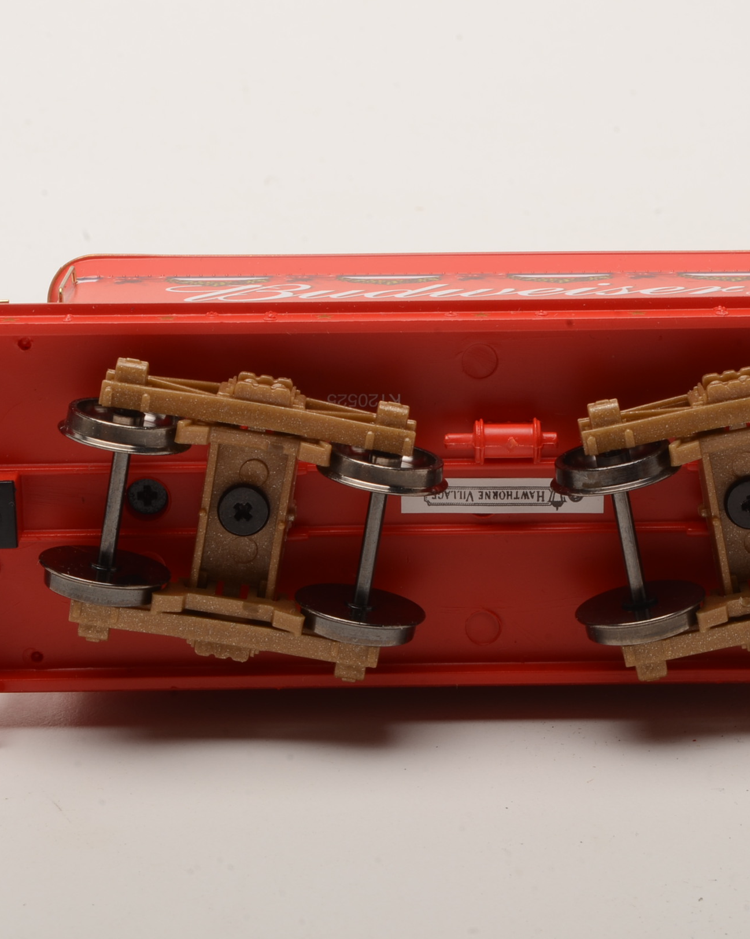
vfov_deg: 17.3
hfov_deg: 13.9
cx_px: 442
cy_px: 471
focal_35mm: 111
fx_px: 3081
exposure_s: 1/200
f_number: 29
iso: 100
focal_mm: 52
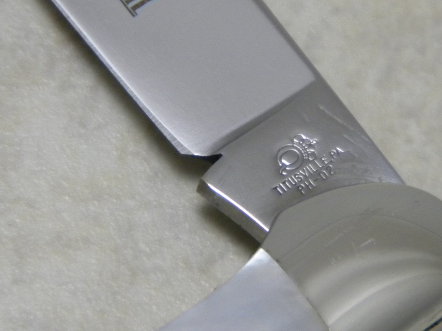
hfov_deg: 7.4
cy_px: 188
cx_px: 305
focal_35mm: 268
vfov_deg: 5.5
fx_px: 3421
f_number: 5.2
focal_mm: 33.1
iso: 400
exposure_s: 1/25.4
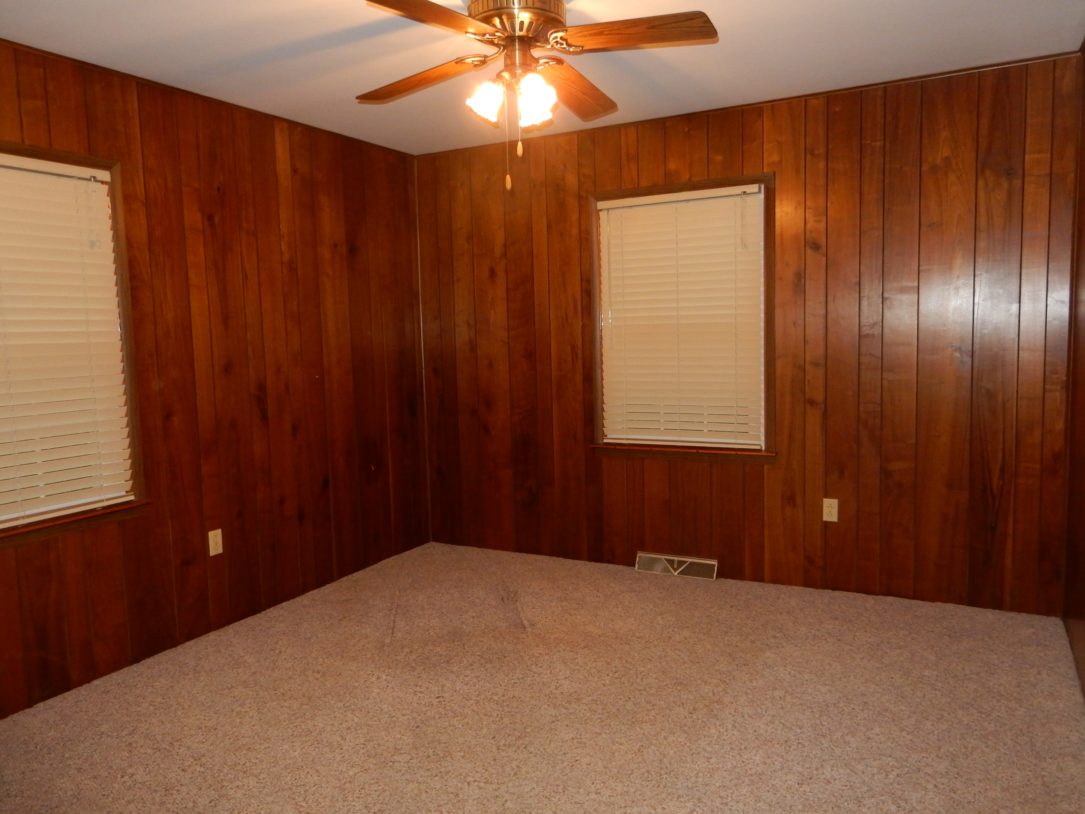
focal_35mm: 25
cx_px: 542
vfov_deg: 54.9
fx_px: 784
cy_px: 407
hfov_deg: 69.4
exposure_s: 1/30
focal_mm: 4.5
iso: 360
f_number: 3.7
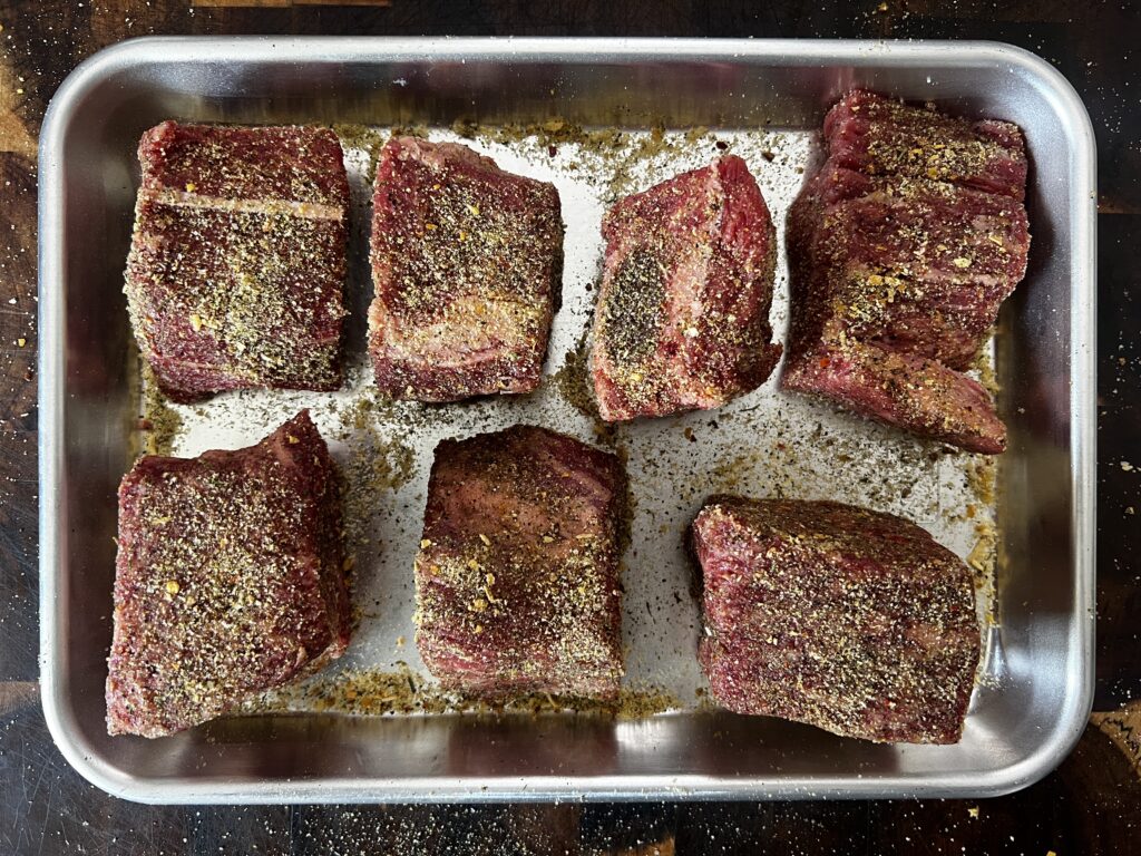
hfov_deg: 67.3
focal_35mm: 26
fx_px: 857
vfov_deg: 53.1
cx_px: 570
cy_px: 428
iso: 160
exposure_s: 1/60
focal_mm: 5.7
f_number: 1.5
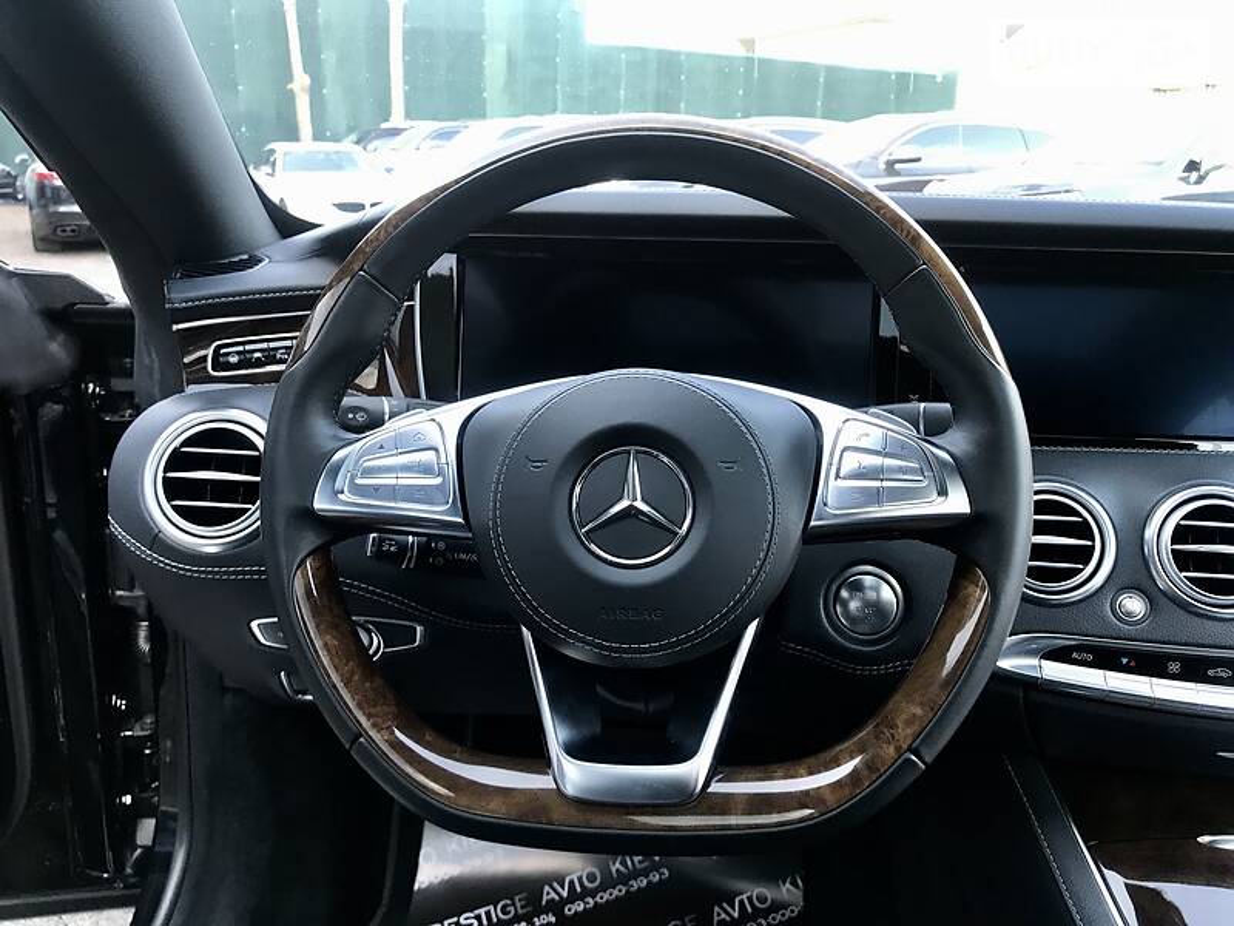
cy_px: 463
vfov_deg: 49.7
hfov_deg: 63.4
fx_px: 998
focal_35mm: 28
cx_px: 617
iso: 25
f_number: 1.8
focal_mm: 4
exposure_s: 1/33
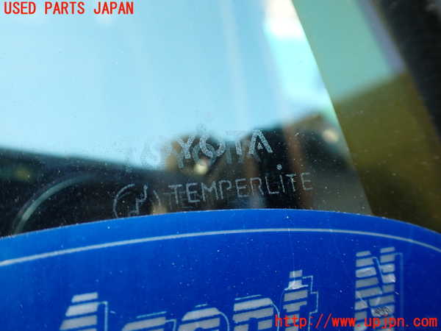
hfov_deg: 60.0
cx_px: 220
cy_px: 166
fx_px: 382
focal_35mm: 30
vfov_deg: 46.8
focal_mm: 5.4
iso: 160
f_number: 2.3
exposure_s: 1/125
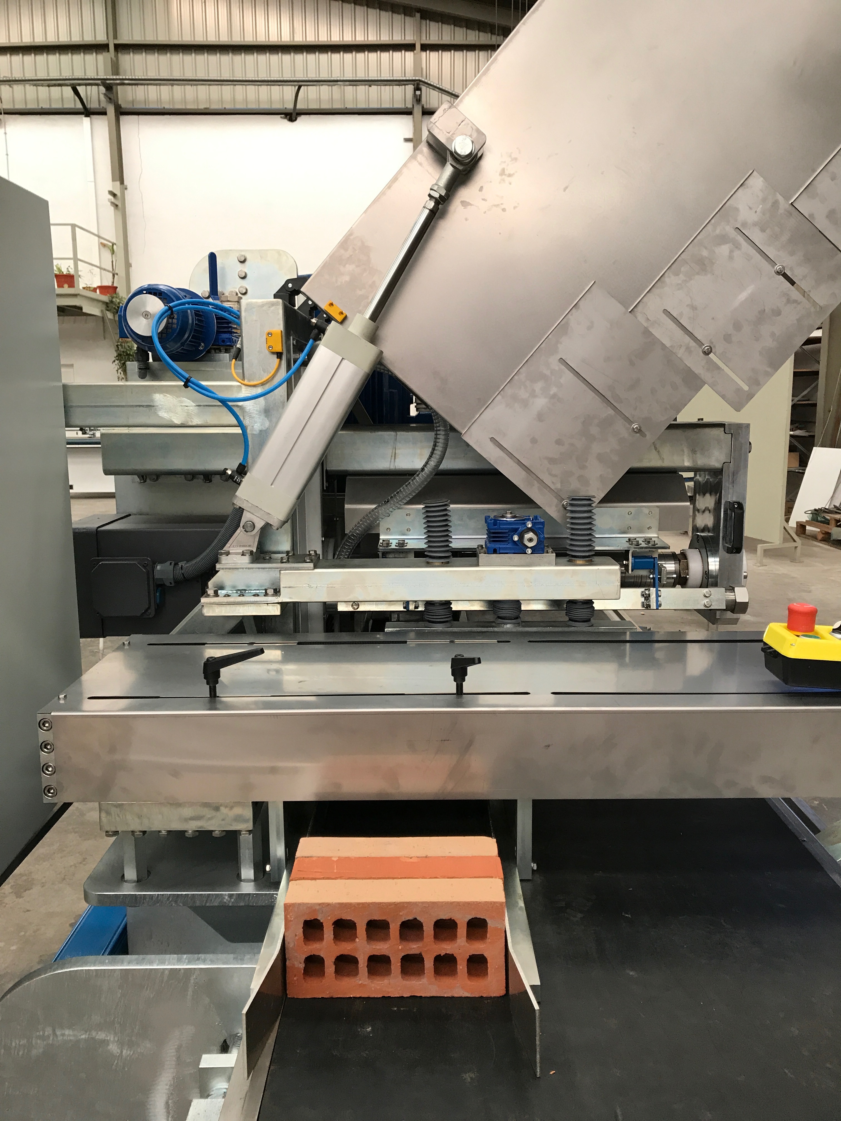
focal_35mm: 28
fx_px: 907
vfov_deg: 63.4
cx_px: 420
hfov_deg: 49.7
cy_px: 560
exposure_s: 1/33
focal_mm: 3.99
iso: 25
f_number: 1.8
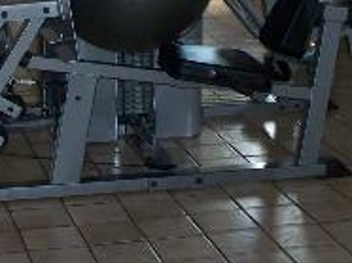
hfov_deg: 15.9
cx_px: 153
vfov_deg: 11.6
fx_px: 1259
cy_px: -93
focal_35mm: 124
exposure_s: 1/30
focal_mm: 7.54
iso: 200
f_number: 2.8
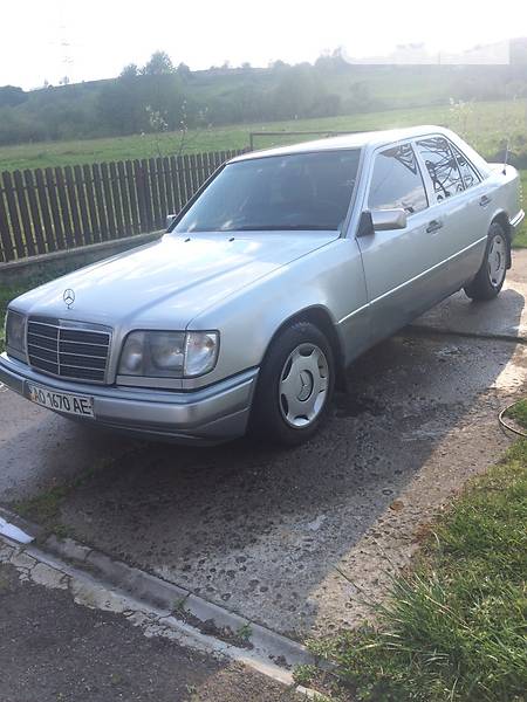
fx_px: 589
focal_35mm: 29
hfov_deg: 48.2
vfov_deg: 61.7
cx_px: 264
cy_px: 351
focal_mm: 4.2
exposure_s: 1/595
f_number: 2.2
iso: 32
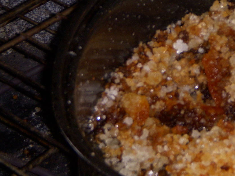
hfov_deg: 11.2
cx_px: 256
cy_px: 77
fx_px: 1181
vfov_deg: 8.5
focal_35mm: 174
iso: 100
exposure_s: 1/50
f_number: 3.8
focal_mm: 12.6
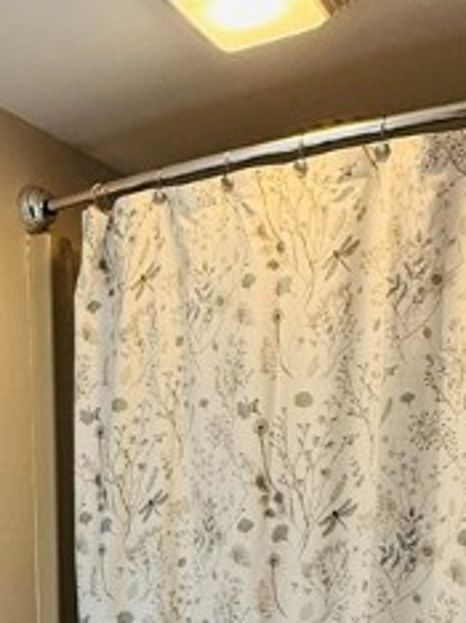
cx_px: 77
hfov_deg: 30.5
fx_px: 827
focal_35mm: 46
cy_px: 599
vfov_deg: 37.6
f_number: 2.2
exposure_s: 1/120
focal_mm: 2.22
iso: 250
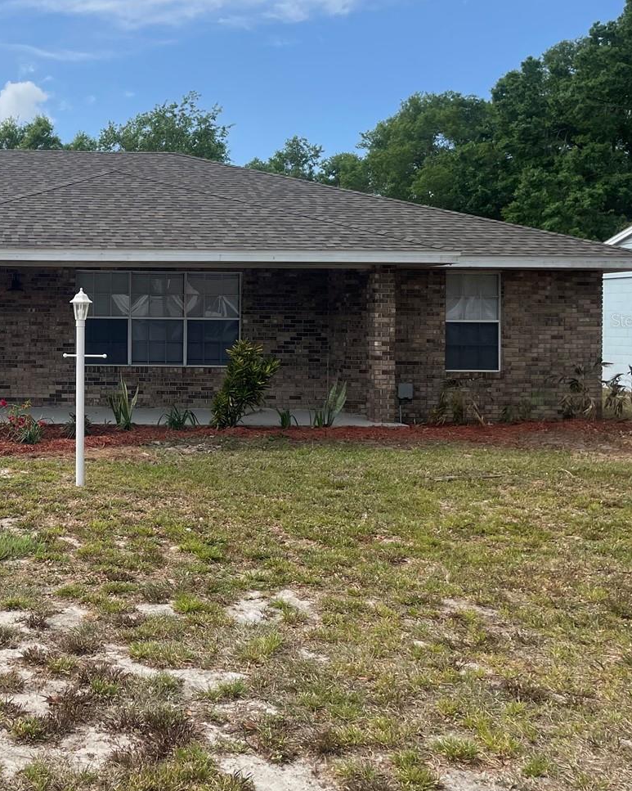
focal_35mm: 42
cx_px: 34
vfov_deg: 43.6
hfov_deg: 33.3
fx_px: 982
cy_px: 320
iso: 32
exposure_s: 1/3610
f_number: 1.6
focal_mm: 4.2
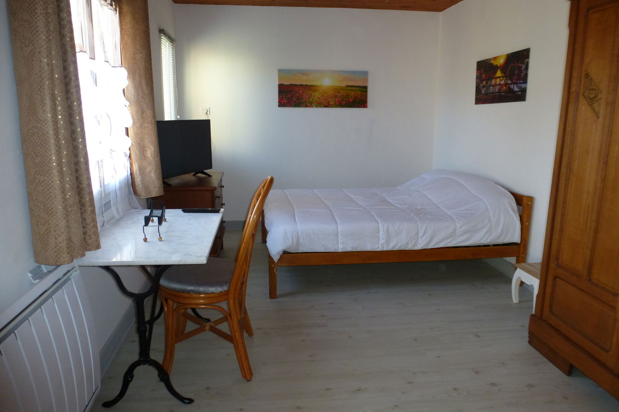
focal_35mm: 25
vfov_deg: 51.3
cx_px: 310
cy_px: 204
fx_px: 430
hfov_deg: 71.5
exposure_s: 1/60
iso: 320
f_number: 3.3
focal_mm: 4.3
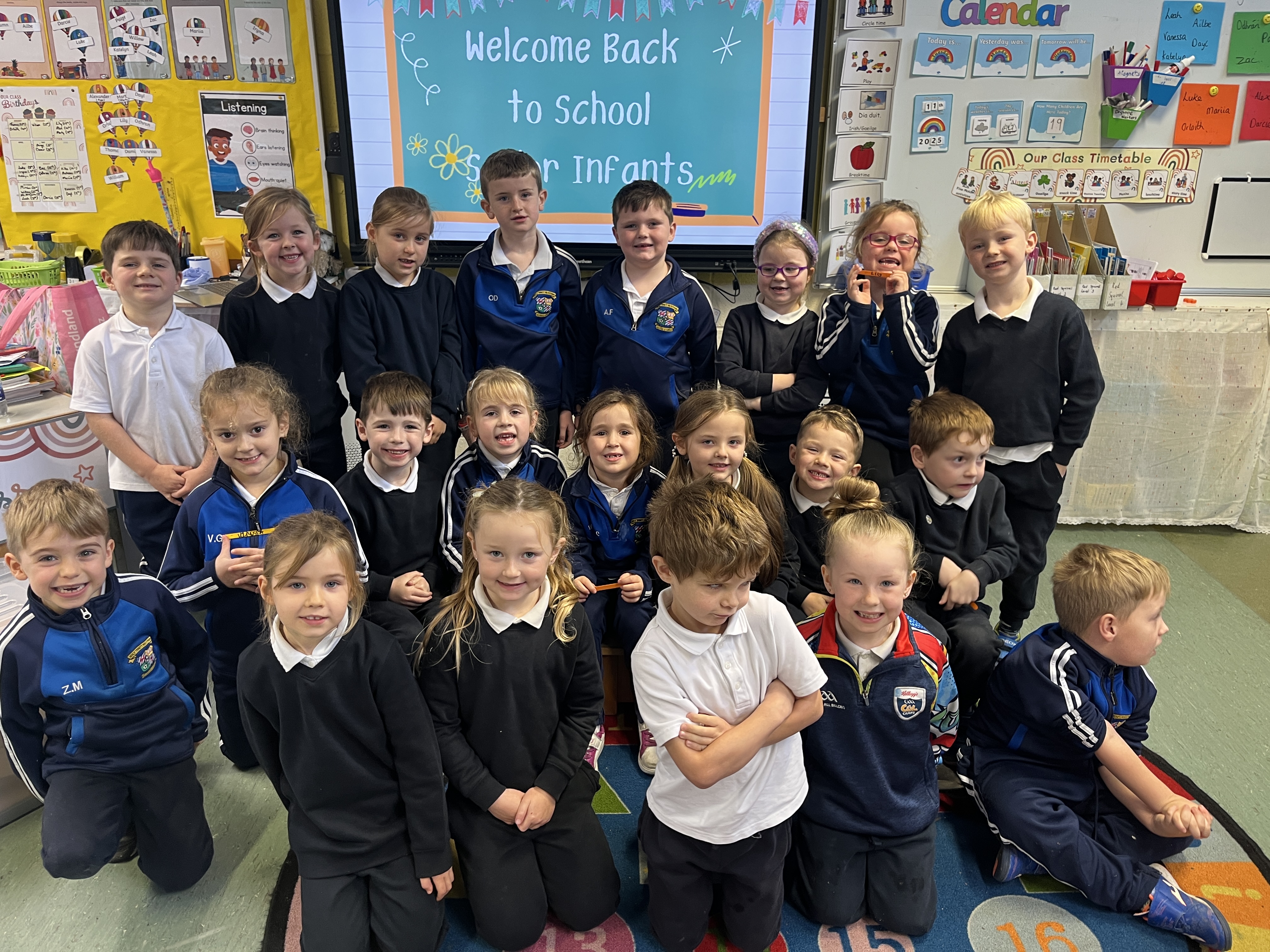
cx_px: 635
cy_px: 476
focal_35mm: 26
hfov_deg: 67.3
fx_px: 954
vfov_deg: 53.1
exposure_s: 1/46
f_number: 1.6
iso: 80
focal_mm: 5.1
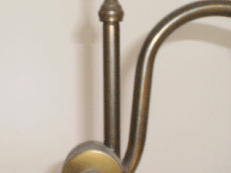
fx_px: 460
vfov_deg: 21.3
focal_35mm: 69
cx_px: 119
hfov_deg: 28.2
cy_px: 94
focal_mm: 6.3
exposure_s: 1/30
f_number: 3.1
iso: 125
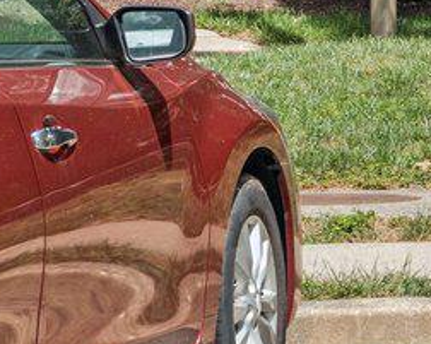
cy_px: -61
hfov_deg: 8.0
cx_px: 930
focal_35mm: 229
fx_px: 2918
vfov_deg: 6.7
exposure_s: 1/500
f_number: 8
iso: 400
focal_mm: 30
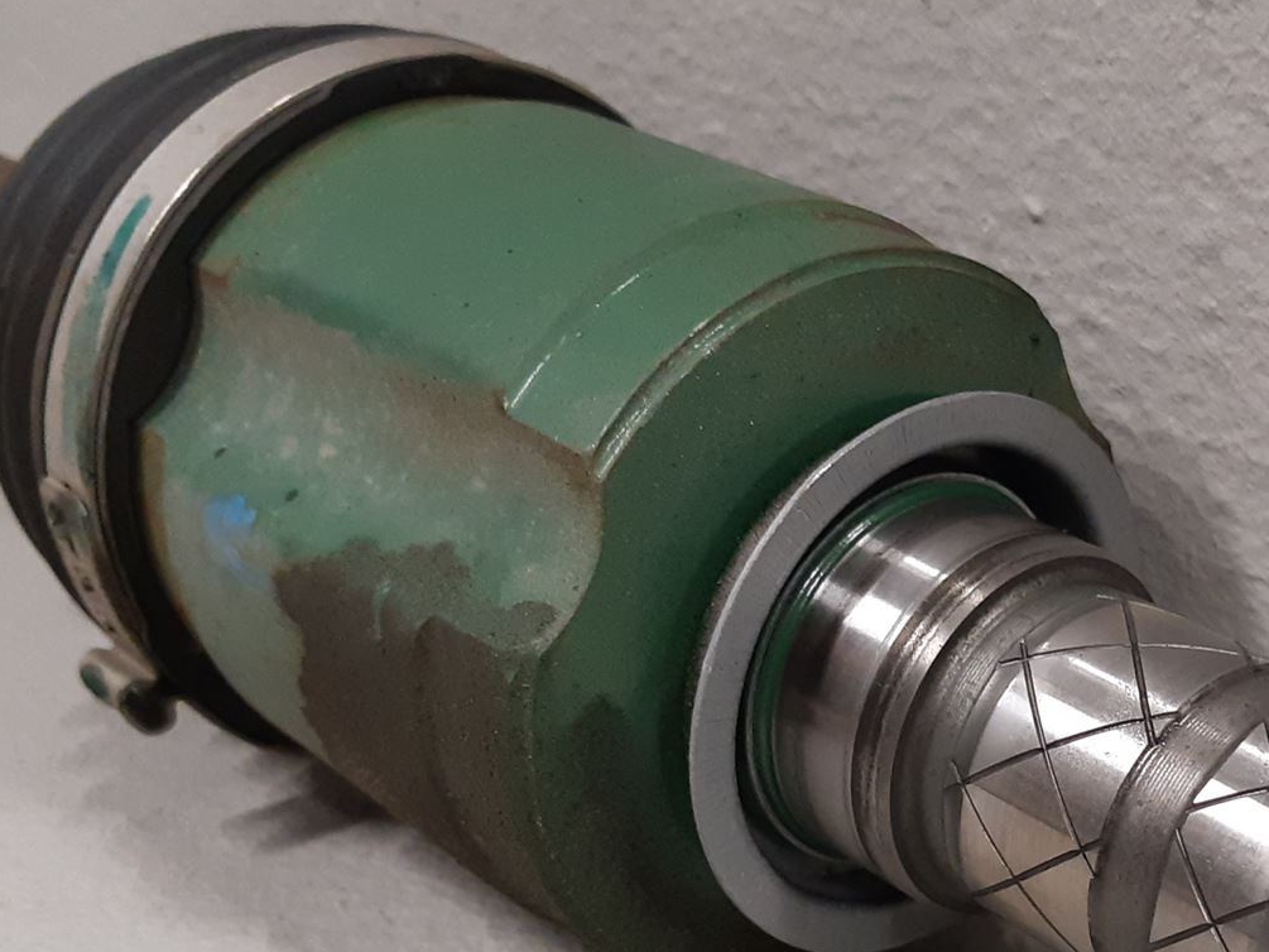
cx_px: 966
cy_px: 751
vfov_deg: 27.0
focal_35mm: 53
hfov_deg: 35.3
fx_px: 1943
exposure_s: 1/50
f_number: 1.7
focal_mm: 3.93
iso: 200
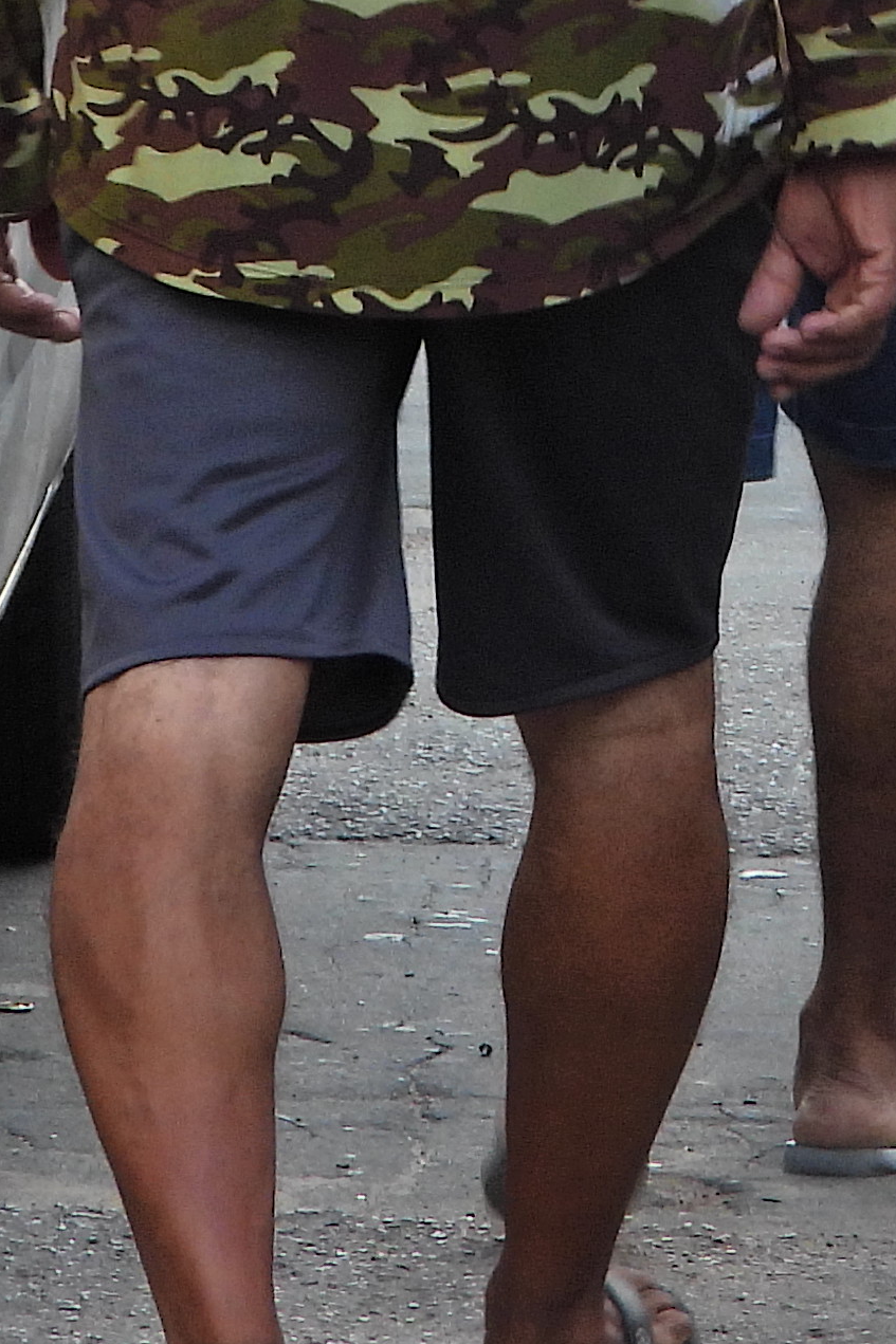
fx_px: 19006
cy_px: -381
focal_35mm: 509
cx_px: 827
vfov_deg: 4.0
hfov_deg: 2.7
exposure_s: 1/60
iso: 125
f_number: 4
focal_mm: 24.3
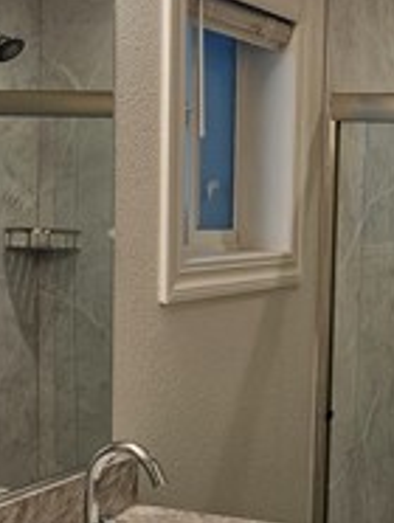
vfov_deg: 24.6
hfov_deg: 18.5
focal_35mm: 79
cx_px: 338
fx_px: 1196
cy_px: 346
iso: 80
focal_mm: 6.3
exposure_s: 1/120
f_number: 1.7
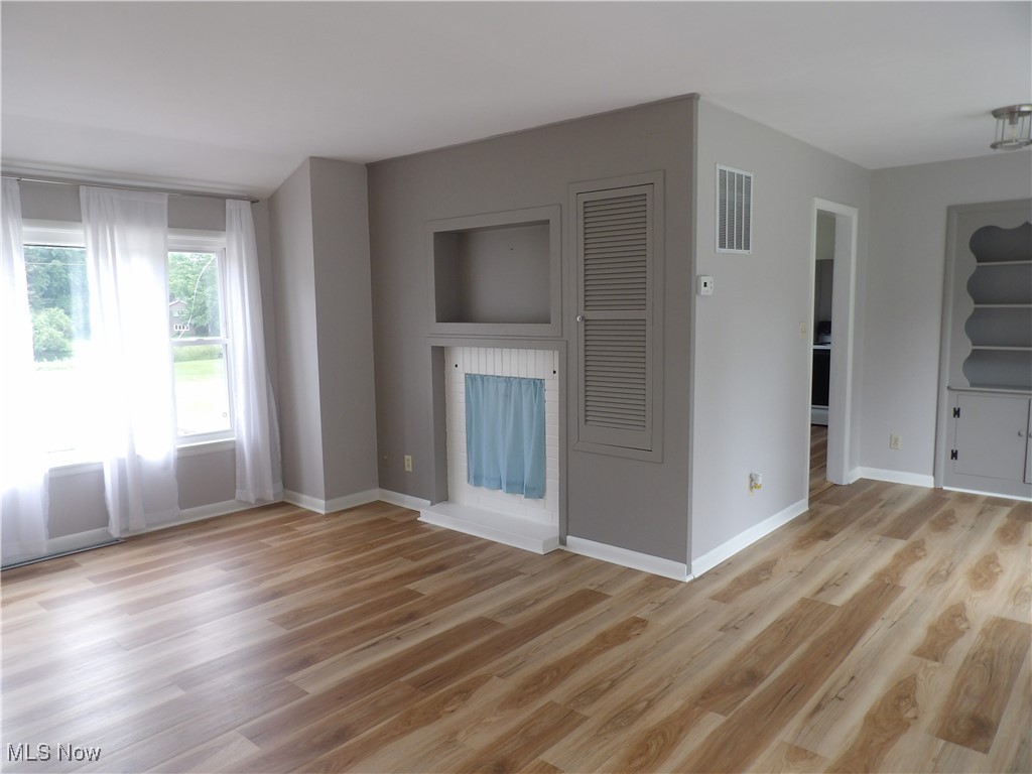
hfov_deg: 71.6
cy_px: 387
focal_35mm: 24
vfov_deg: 56.8
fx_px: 716
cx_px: 516
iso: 114
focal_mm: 4.3
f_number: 3.2
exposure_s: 1/60
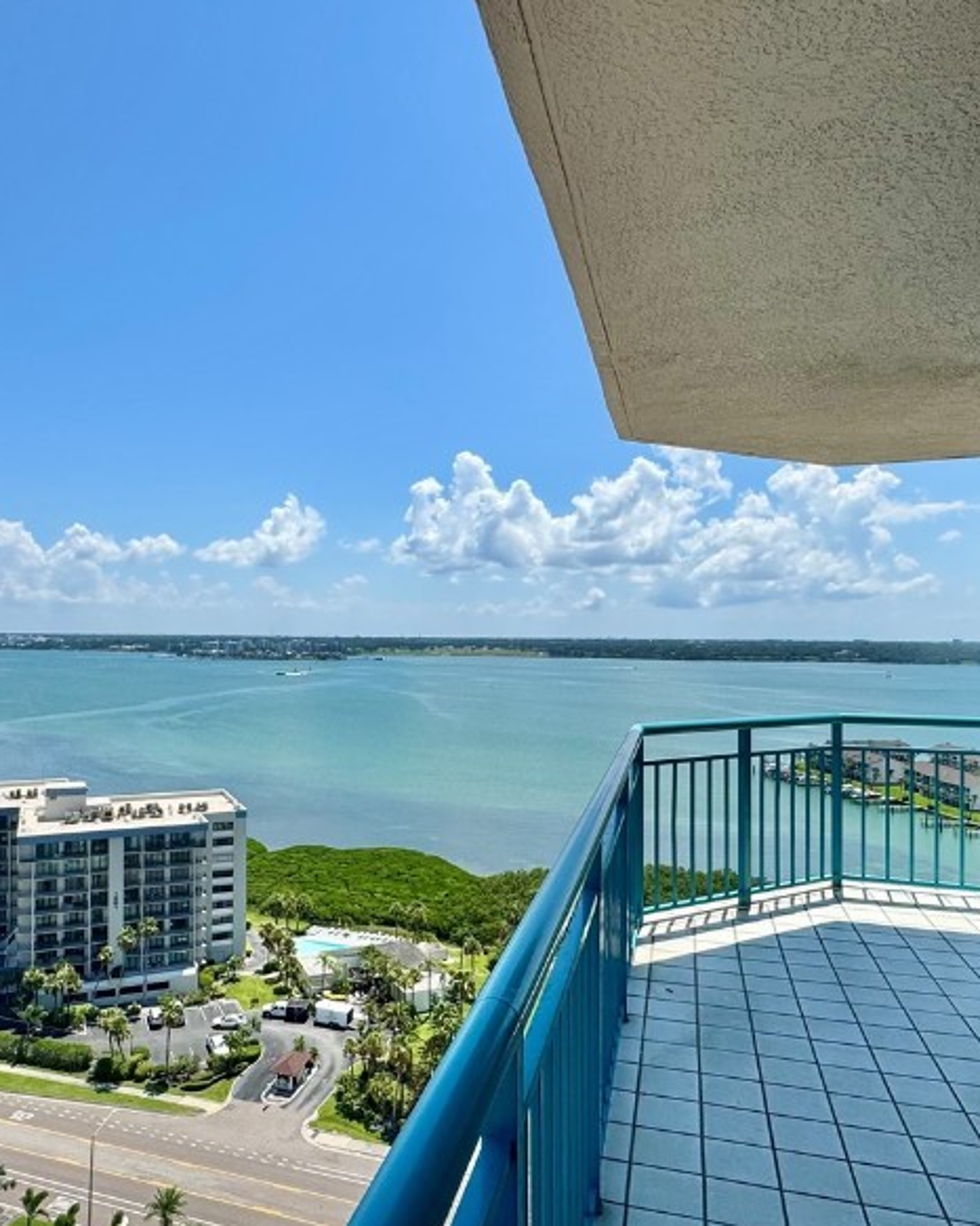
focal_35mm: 24
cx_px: 391
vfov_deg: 70.3
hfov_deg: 58.3
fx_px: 871
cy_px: 633
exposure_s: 1/4132
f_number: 2.2
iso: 50
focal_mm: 2.22
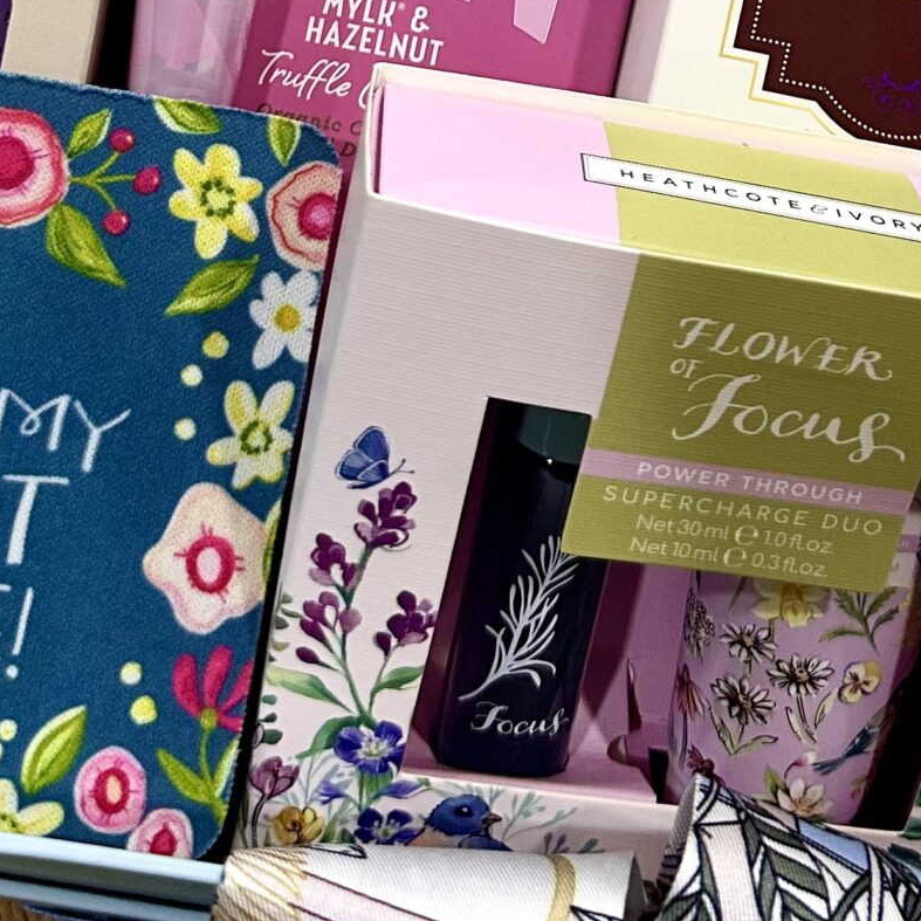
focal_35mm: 69
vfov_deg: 22.6
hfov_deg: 25.0
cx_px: 537
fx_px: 2077
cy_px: -239
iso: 200
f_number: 1.78
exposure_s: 1/101
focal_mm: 6.86
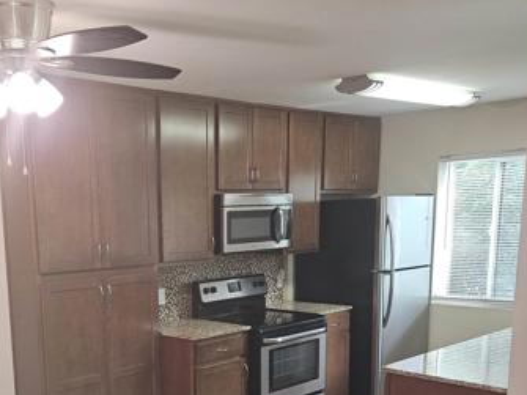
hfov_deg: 42.2
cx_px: 164
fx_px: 670
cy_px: 338
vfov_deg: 31.6
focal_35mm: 44
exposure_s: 1/60
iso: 100
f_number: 1.8
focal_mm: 5.4
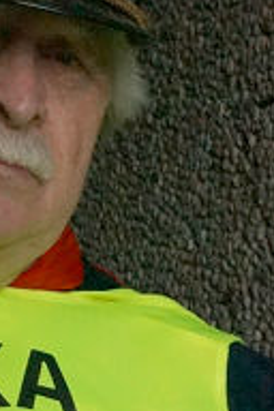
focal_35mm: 119
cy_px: 276
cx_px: -62
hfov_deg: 11.3
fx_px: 1358
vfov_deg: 17.2
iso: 6400
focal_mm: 22
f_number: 8
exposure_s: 1/4000
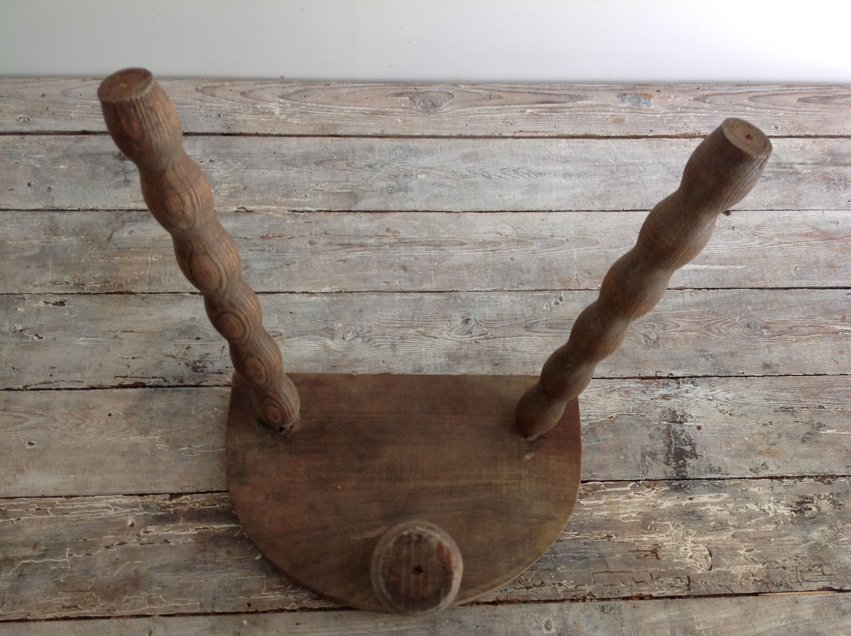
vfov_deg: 40.6
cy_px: 318
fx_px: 859
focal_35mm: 35
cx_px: 426
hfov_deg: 52.7
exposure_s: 1/17
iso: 50
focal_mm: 4.28
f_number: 2.4
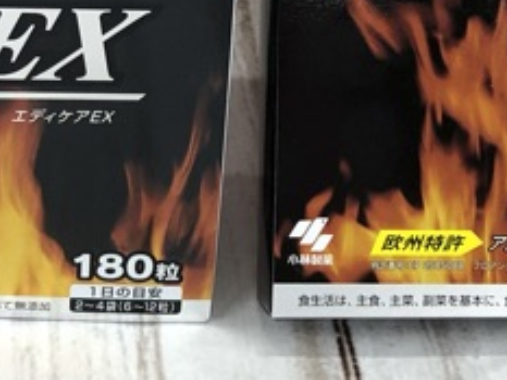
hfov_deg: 16.0
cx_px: 181
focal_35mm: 123
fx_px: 1802
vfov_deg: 11.6
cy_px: -169
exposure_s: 1/100
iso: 40
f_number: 1.8
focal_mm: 3.99
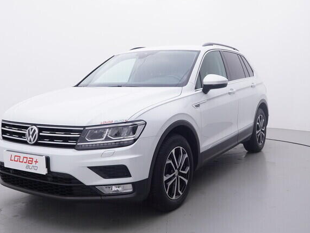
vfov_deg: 37.0
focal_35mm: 39
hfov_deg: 47.9
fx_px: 348
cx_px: 169
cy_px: 118
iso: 200
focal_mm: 15
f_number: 5
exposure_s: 1/80
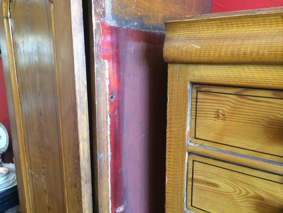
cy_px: 106
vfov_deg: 46.8
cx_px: 142
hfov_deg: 60.0
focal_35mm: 30
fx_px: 245
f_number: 2.2
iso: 320
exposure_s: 1/20
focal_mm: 4.12
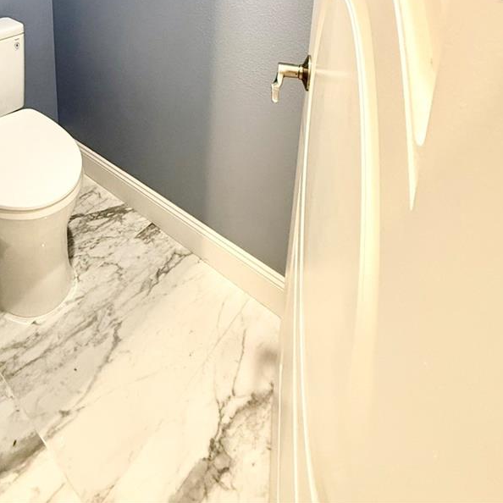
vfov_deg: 50.5
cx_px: 177
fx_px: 411
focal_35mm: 25
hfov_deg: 61.7
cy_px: -3
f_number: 2.2
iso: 500
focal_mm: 2.22
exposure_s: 1/60
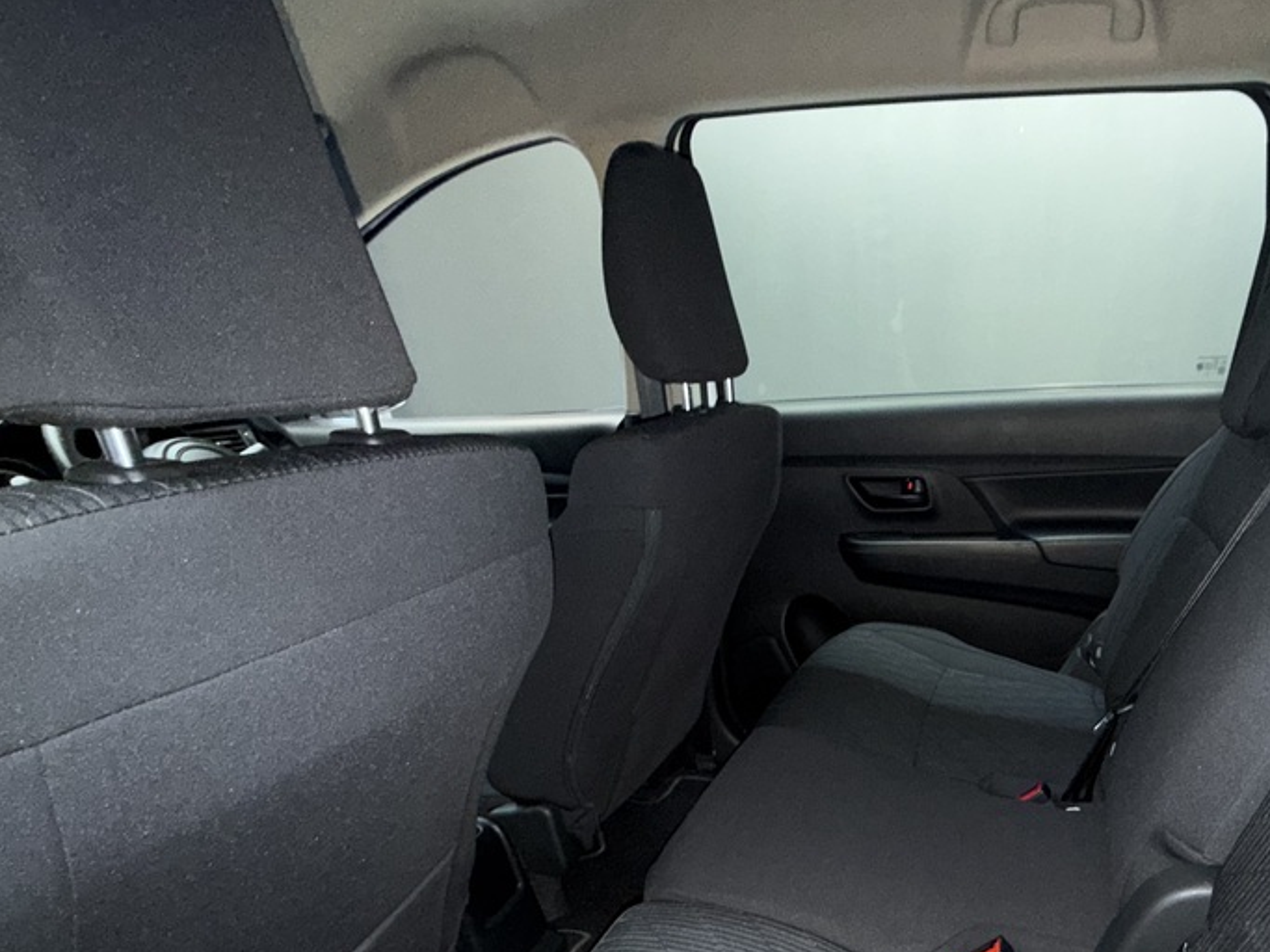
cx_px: 878
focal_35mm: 21
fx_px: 770
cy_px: 707
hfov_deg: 75.7
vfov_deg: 60.2
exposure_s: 1/27
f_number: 2.2
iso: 320
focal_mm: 2.22
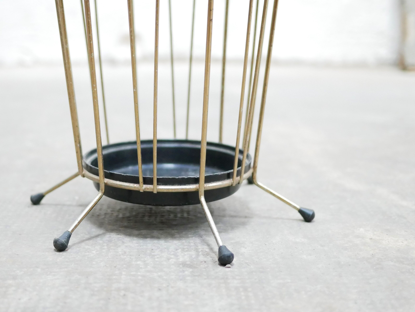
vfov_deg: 25.2
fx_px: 696
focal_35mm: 58
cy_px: 111
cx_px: 157
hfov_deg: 33.1
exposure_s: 1/60
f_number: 1.7
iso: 2500
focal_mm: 20
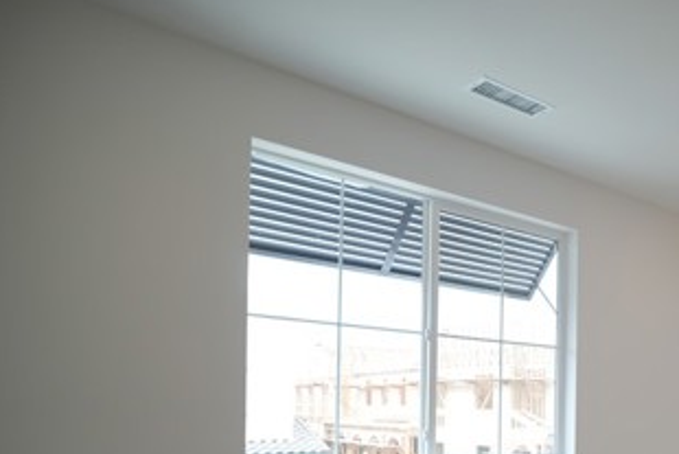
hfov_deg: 47.5
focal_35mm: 33
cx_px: 679
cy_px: 411
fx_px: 623
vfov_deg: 37.3
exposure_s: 1/250
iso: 160
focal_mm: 16
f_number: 1.8
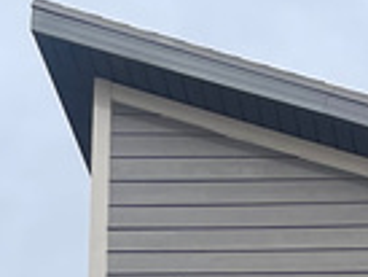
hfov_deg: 10.3
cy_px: 863
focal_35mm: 187
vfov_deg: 7.0
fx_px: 1990
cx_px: 532
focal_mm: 5.1
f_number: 1.6
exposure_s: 1/2545
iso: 32
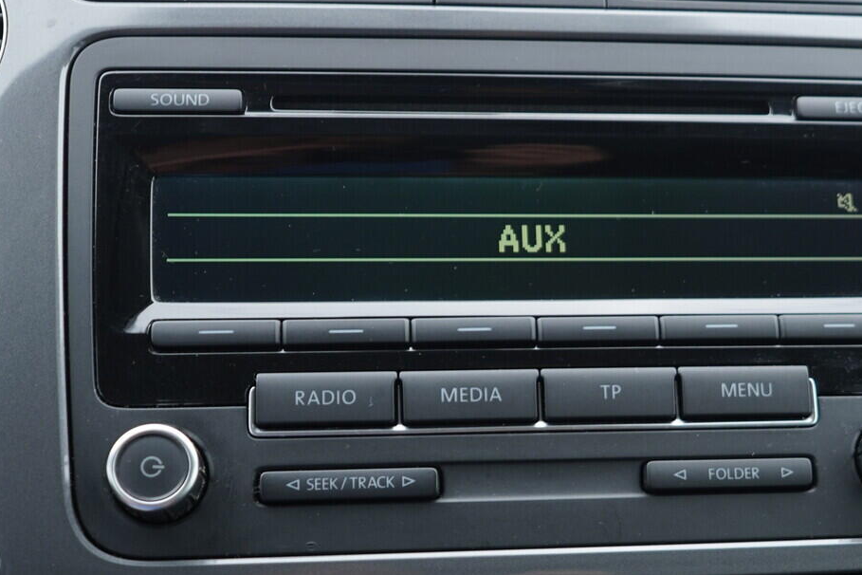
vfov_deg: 23.5
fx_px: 1365
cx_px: 616
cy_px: 435
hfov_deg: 34.5
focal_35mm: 57
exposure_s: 1/40
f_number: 2.8
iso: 200
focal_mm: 24
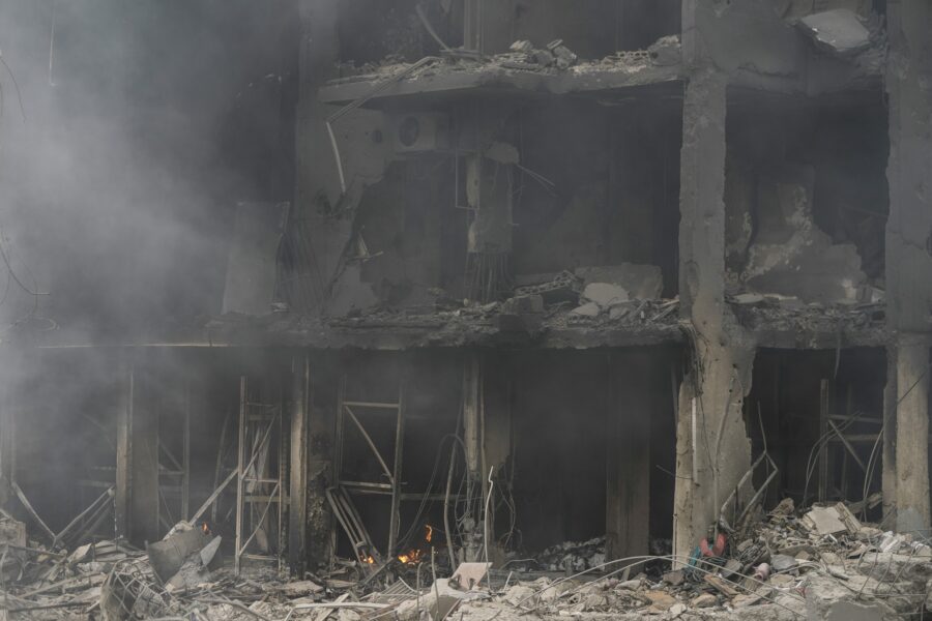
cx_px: 466
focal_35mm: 102
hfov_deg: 20.0
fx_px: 2640
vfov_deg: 13.4
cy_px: 310
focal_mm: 102
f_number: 3.5
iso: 100
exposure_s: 1/125
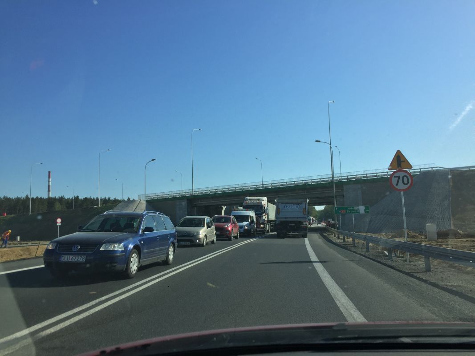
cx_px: 238
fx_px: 398
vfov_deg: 48.2
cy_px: 178
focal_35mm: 29
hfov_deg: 61.7
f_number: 2.2
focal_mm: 4.15
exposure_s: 1/2083
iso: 32
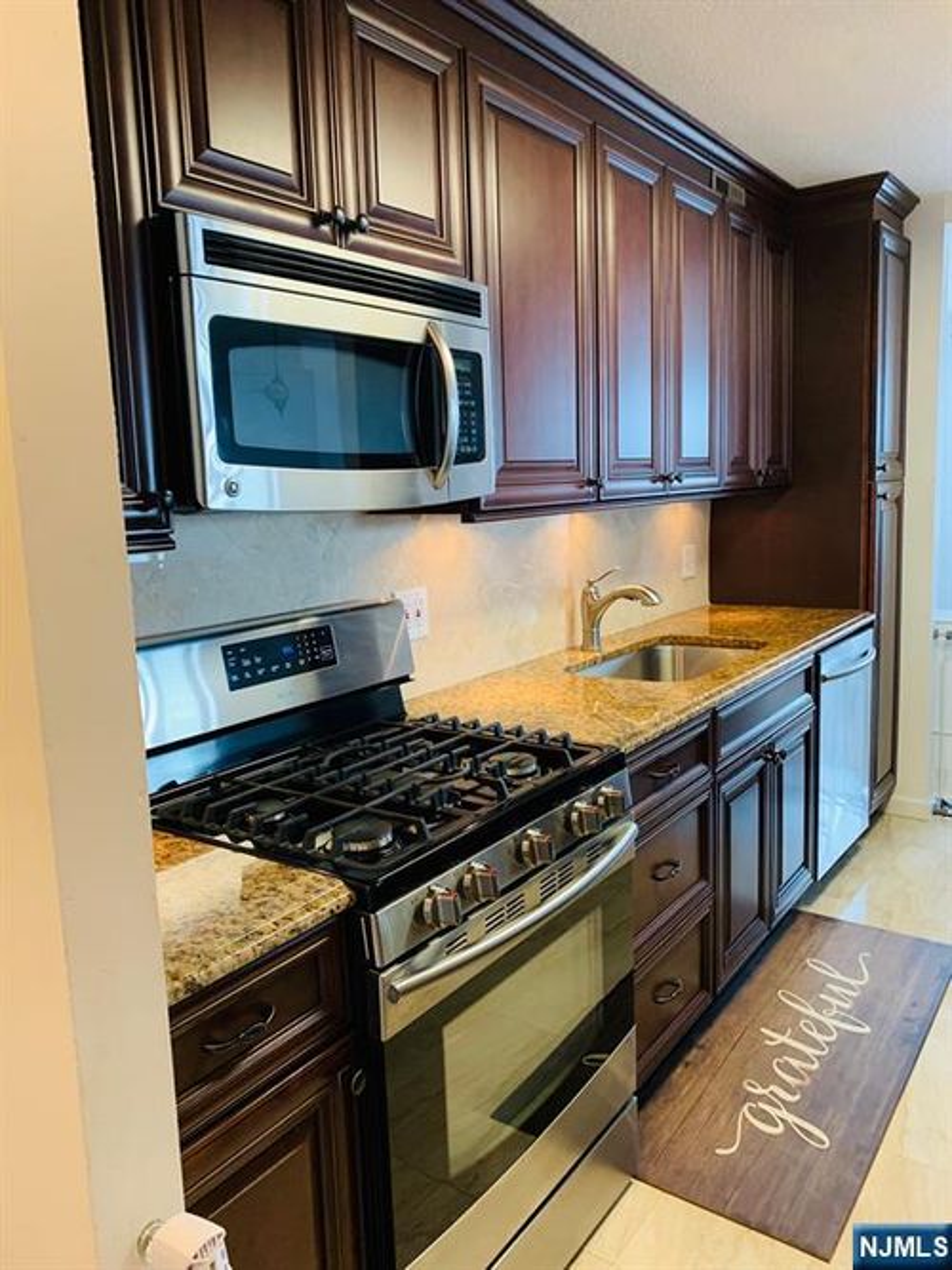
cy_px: 635
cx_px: 476
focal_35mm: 26
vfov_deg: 67.3
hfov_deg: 53.0
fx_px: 954
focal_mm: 4.25
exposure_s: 1/60
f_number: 1.8
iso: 200
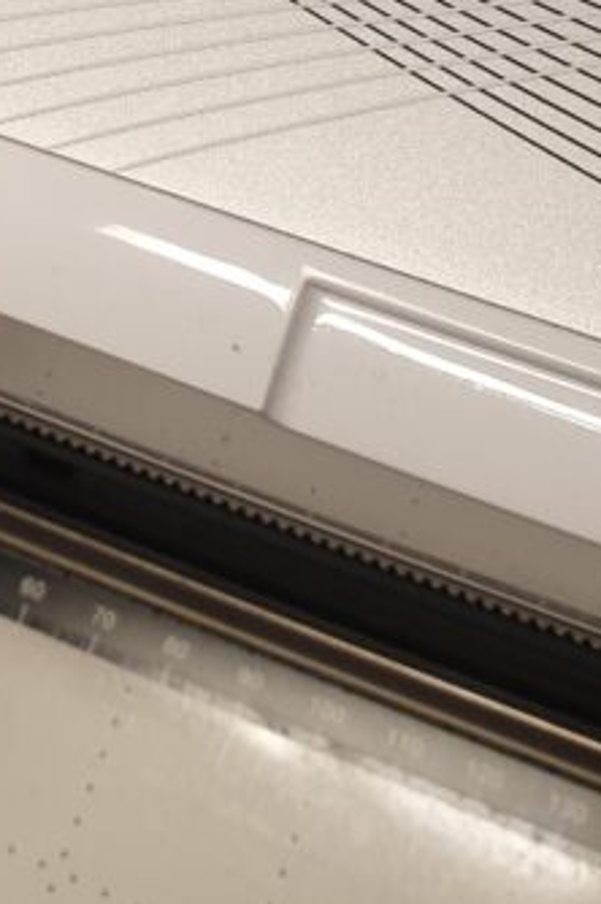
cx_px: -35
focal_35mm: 83
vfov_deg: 23.2
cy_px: -57
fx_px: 2083
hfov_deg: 16.0
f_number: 2.4
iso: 80
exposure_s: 1/50
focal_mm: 4.3
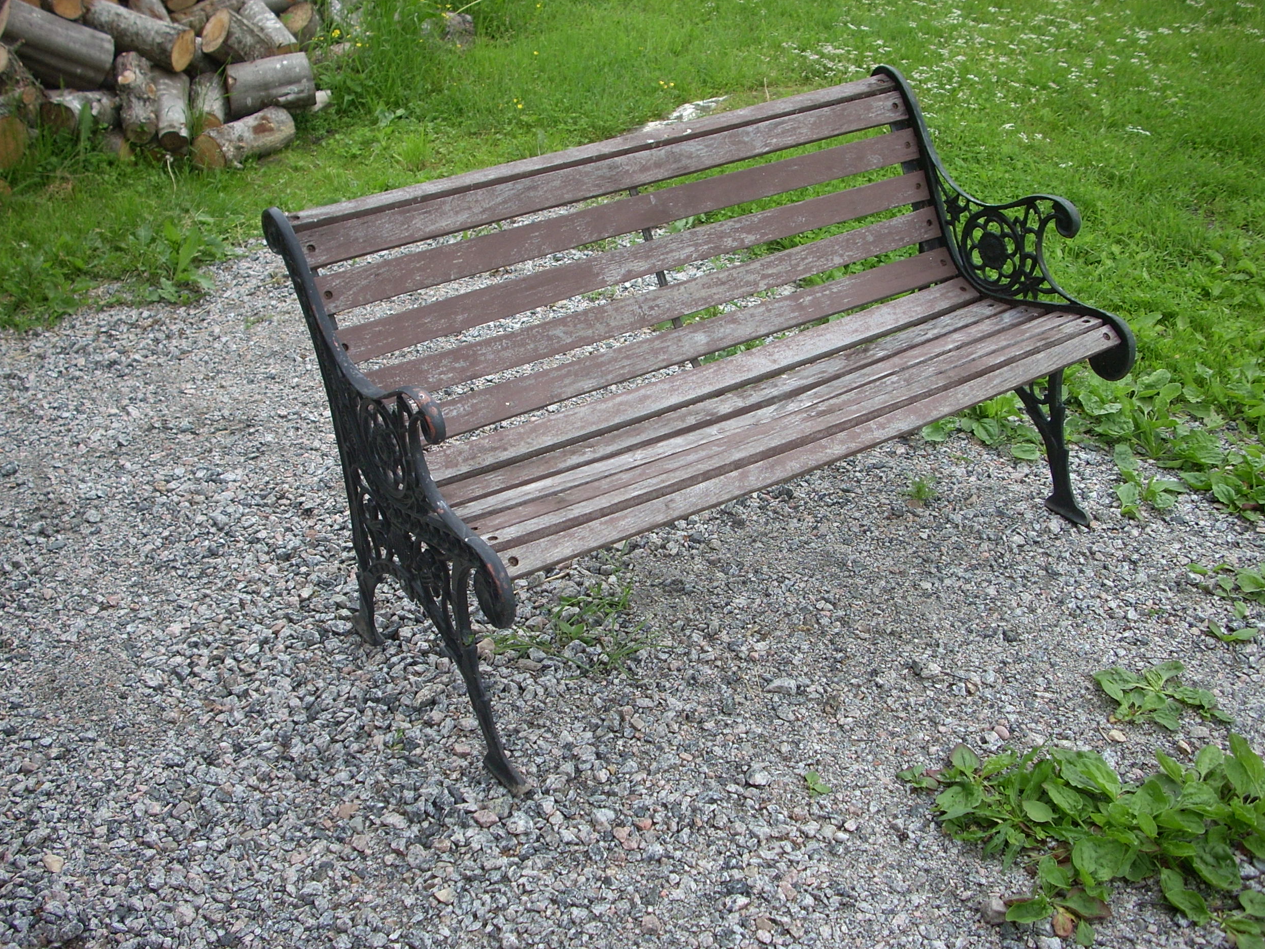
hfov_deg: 49.0
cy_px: 470
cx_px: 622
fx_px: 1388
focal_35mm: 38
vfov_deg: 37.7
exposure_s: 1/155
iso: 64
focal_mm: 6.2
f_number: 2.8
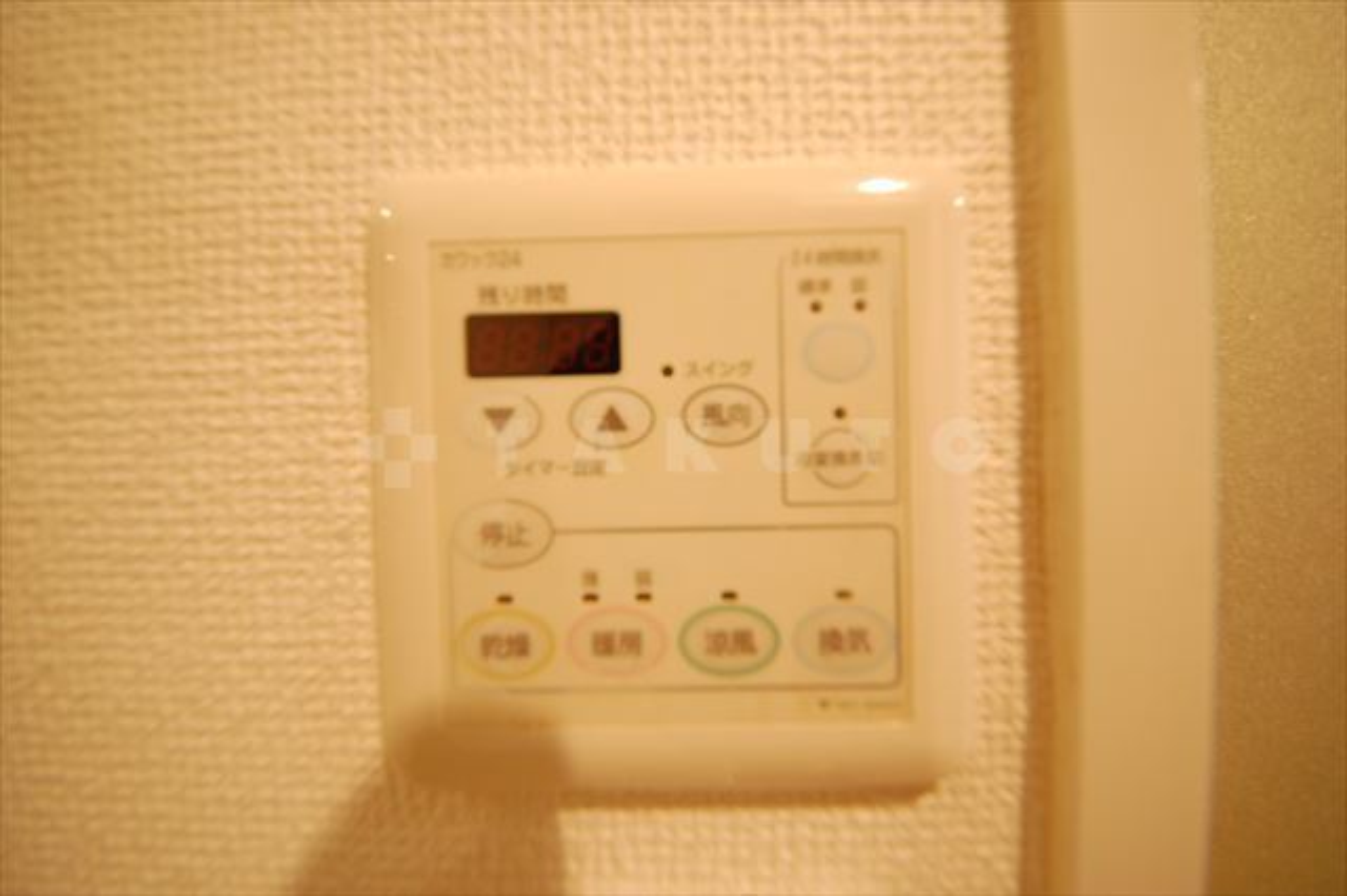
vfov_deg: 89.9
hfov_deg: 112.6
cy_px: 448
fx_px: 449
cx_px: 674
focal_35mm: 12
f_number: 4.5
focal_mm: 8
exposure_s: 1/15
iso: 800
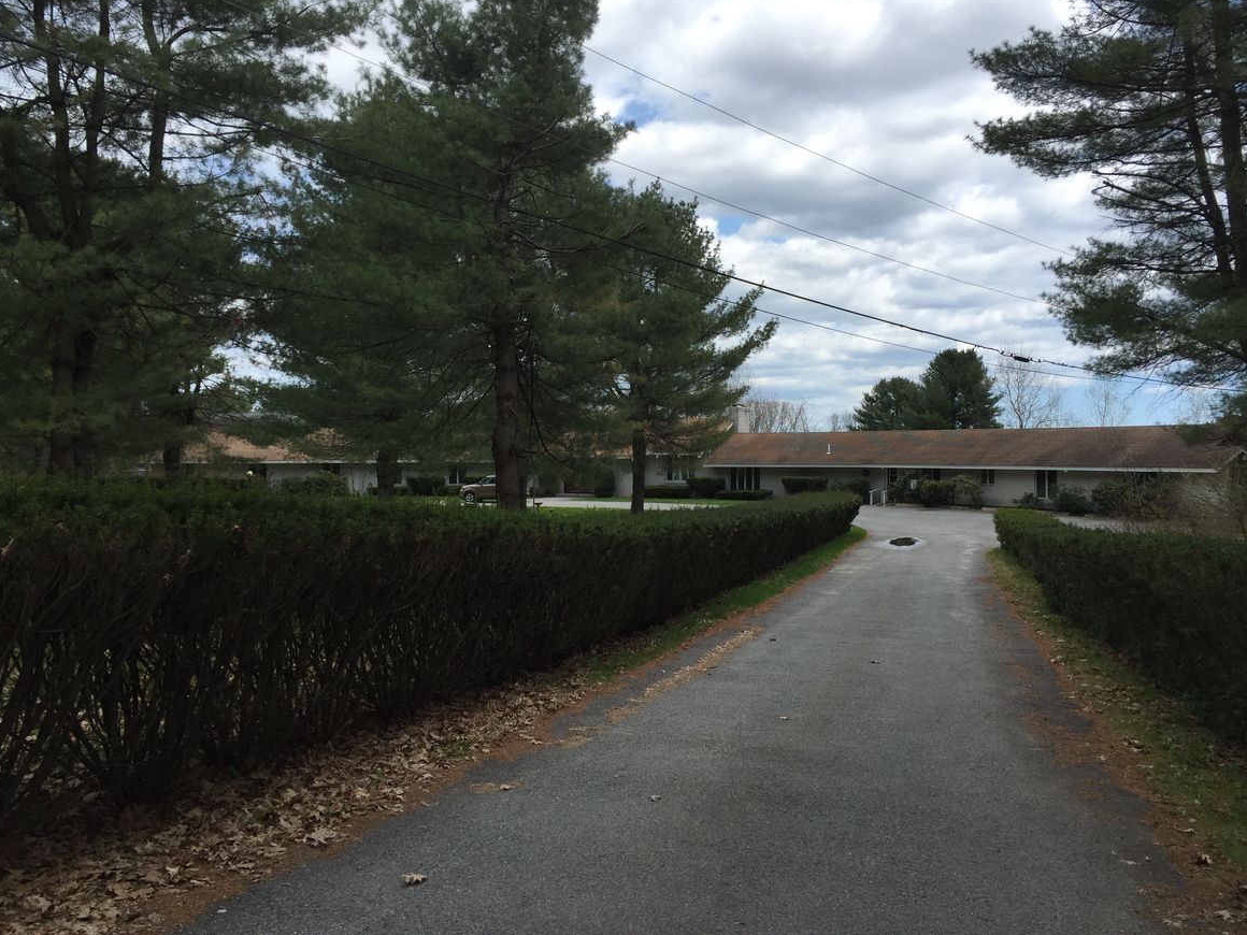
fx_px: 1081
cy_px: 452
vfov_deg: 46.8
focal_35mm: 30
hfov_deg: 60.0
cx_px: 629
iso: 32
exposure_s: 1/1980
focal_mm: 4.15
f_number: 2.2
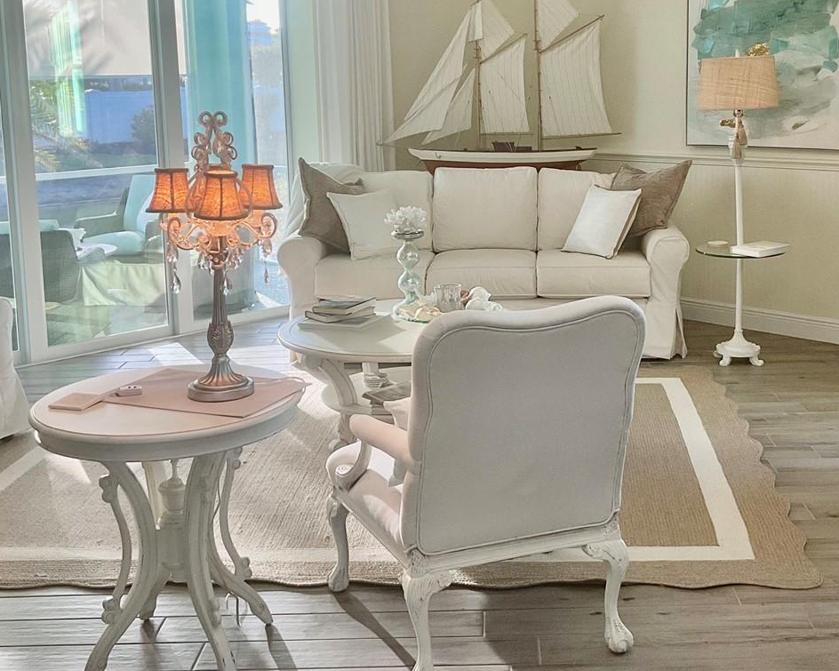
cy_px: 217
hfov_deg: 38.6
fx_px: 1192
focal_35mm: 48
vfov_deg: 31.2
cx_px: 504
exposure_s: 1/120
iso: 50
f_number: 1.8
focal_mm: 3
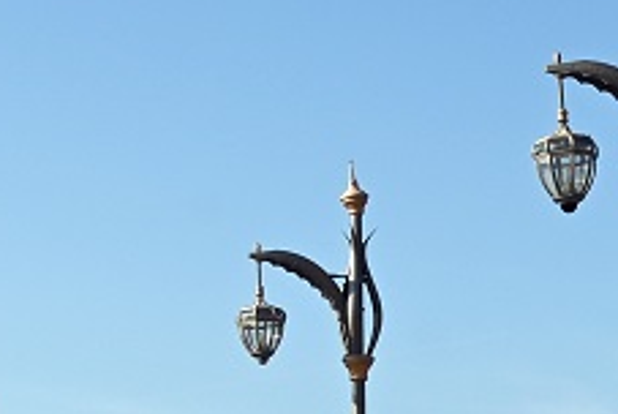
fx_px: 2716
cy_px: 339
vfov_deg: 8.7
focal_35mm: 158
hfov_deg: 12.9
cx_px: 539
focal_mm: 24
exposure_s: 1/400
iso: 100
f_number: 8
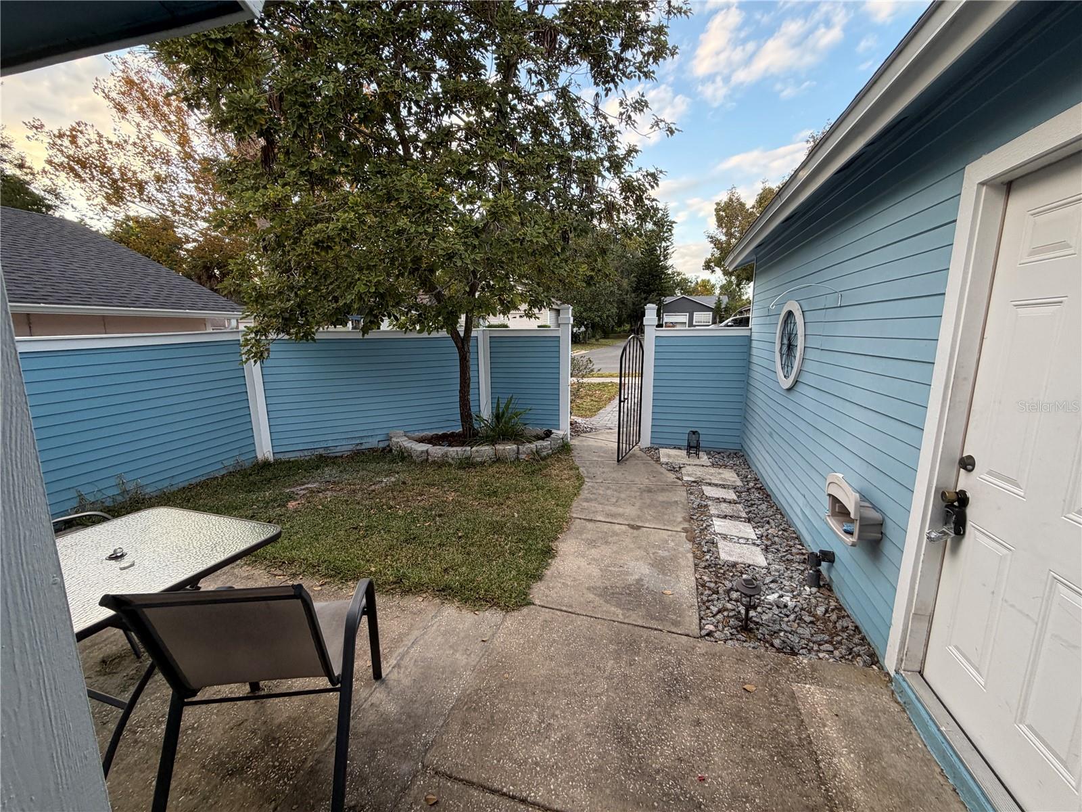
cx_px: 541
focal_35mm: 14
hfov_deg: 102.1
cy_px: 406
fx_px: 438
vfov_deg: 85.7
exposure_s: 1/121
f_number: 2.2
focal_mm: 2.22
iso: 64
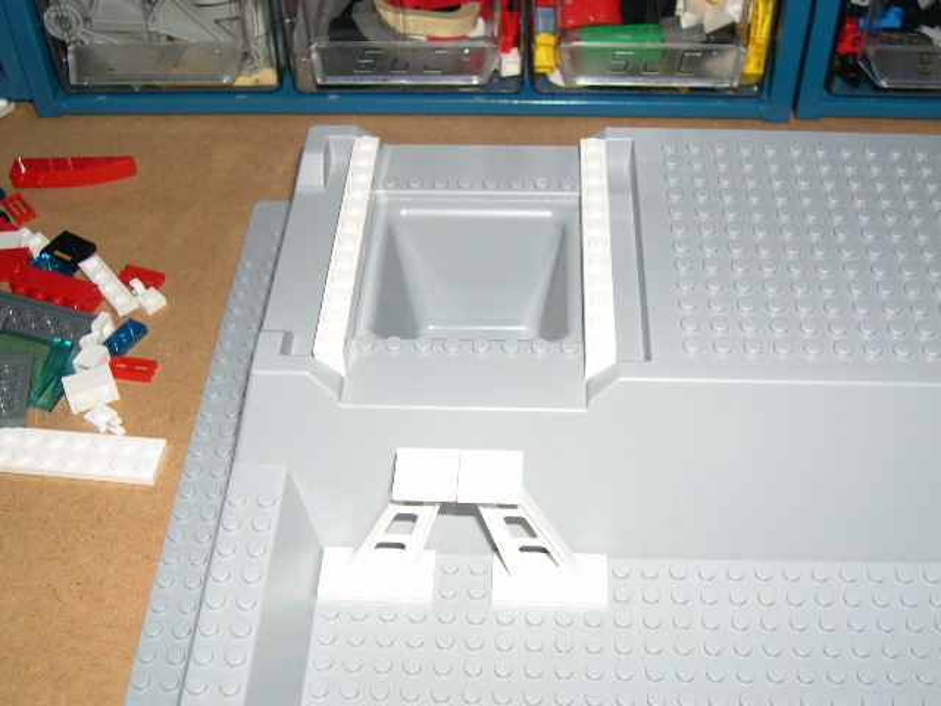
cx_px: 470
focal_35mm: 42
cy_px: 353
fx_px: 1142
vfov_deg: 34.3
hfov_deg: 44.8
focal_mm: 9
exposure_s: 1/60
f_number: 2.9
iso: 100
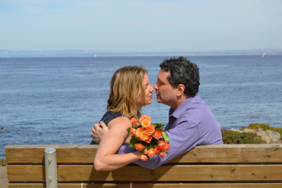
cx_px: 141
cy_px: 94
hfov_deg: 24.6
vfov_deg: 16.5
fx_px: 646
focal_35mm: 82
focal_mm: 55
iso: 100
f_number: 9
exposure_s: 1/320
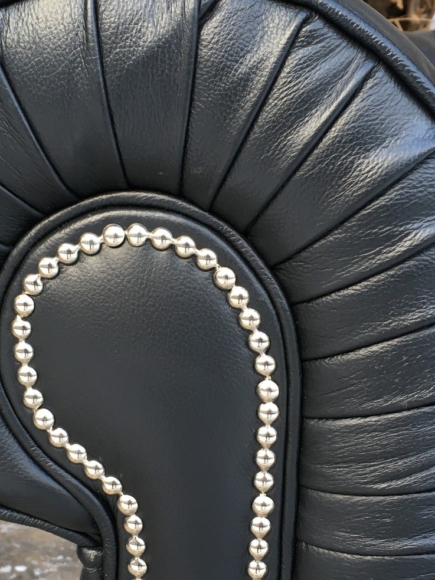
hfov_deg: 24.8
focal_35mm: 59
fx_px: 989
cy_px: 327
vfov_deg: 32.7
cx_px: 202
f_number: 2.2
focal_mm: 4.15
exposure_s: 1/33
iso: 25
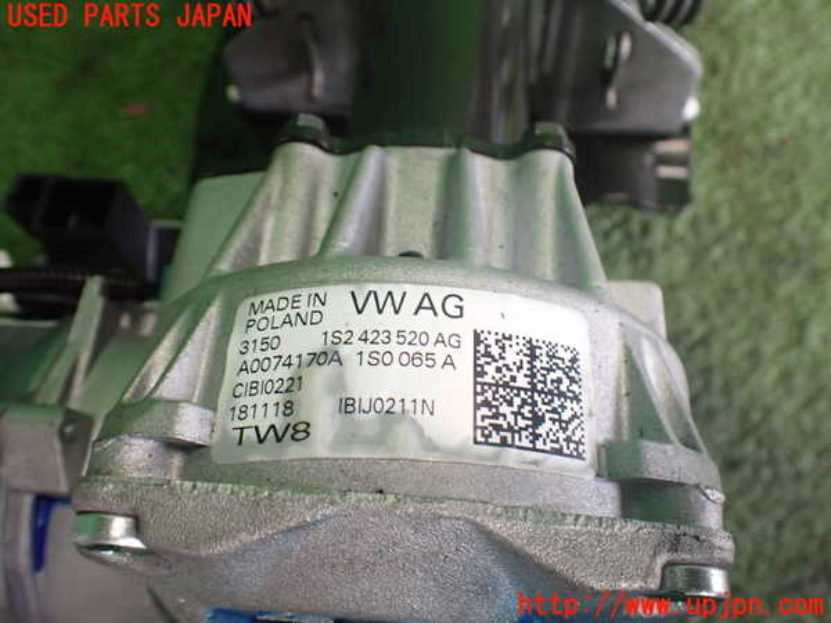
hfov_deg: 60.0
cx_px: 416
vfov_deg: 46.8
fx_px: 720
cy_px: 312
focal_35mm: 30
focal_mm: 5.4
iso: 500
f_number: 2.3
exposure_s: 1/125
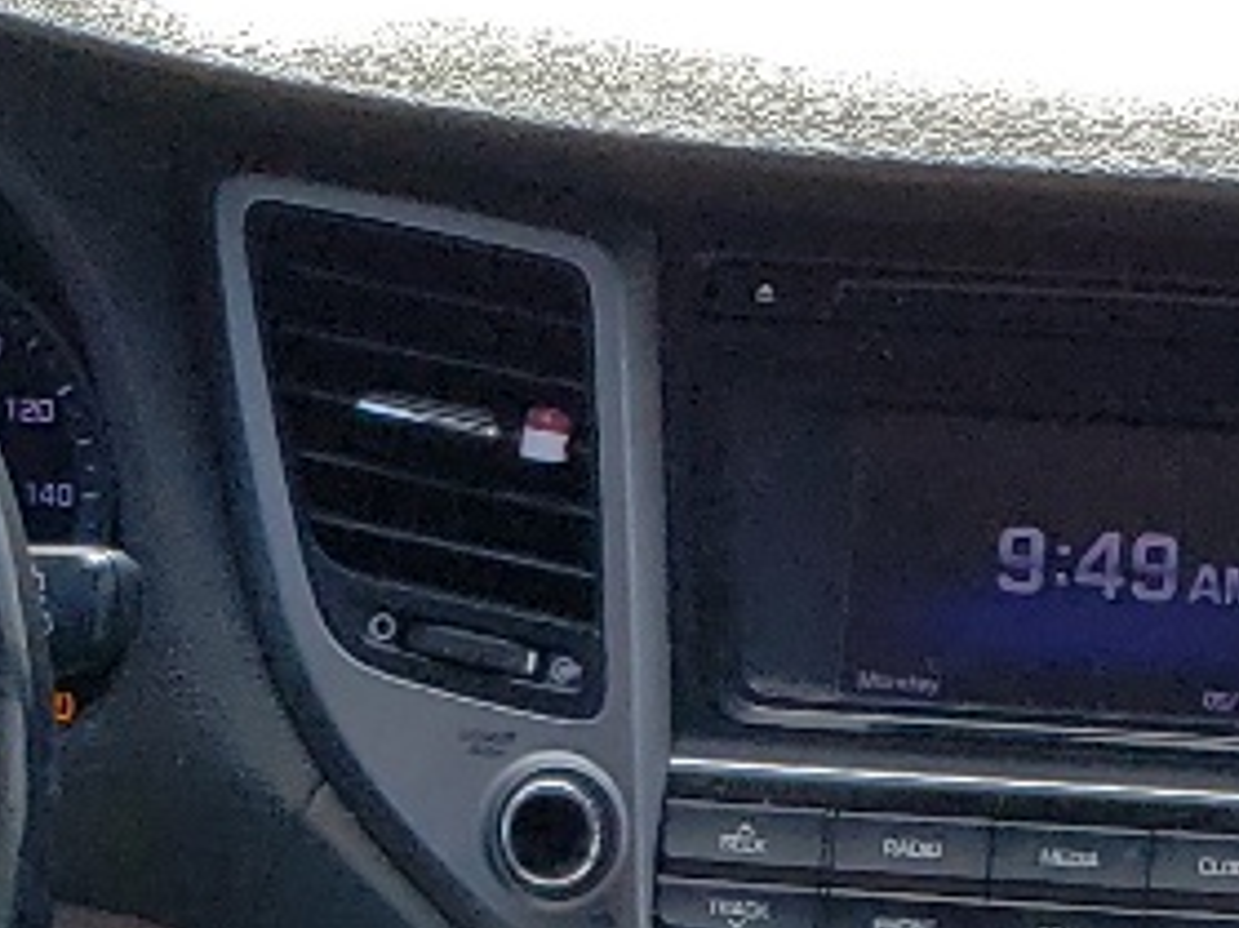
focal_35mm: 149
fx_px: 5331
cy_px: 2216
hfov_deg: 13.2
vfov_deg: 9.0
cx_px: 782
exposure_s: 1/1250
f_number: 1.5
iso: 50
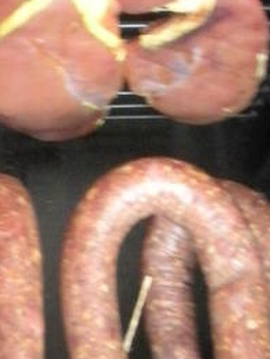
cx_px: 65
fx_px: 1267
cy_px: 287
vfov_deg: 16.0
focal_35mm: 122
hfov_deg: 12.1
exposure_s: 1/6.6
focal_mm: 6.3
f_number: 3.5
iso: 800
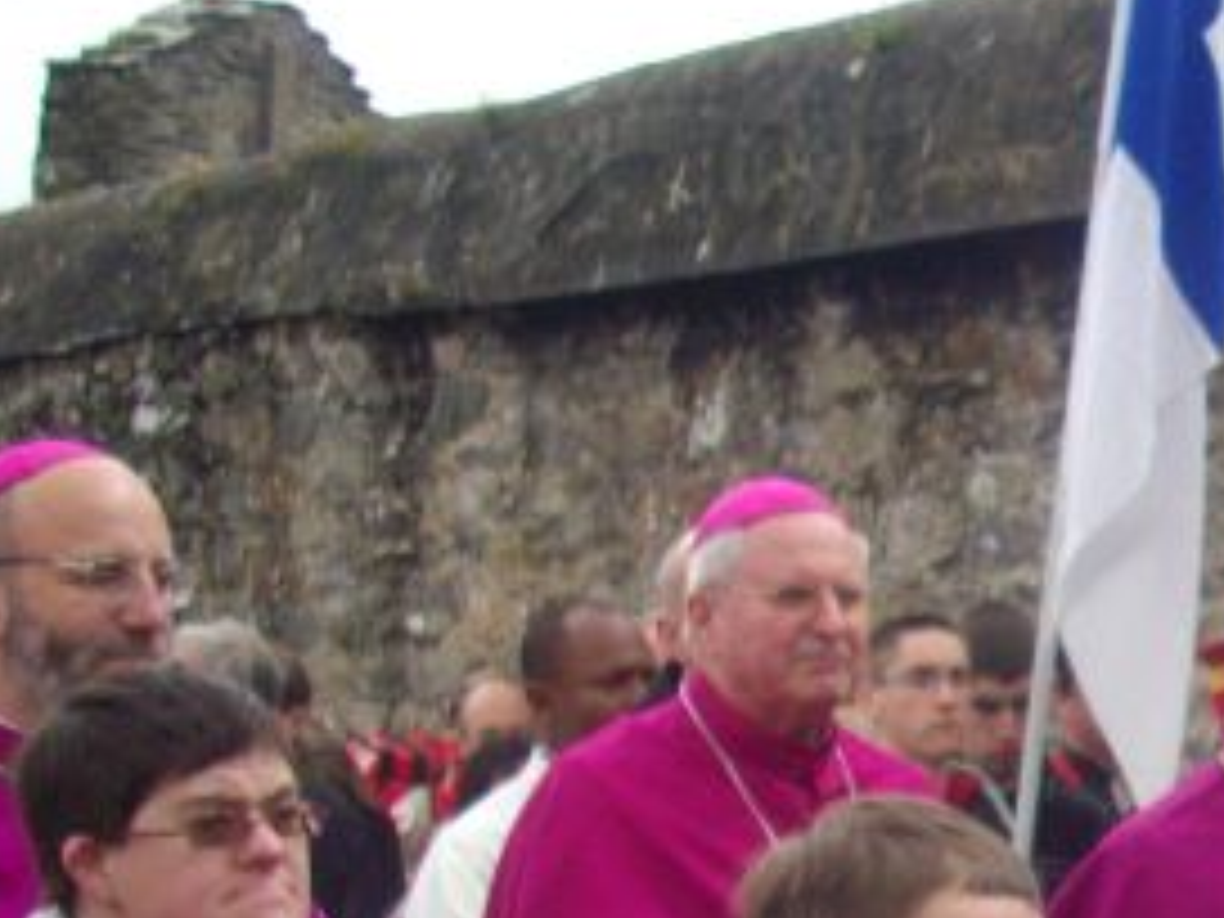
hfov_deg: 16.9
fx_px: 3854
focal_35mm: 109
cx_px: 1642
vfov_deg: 13.3
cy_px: 1071
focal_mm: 6.2
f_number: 5.6
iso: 100
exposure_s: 1/160
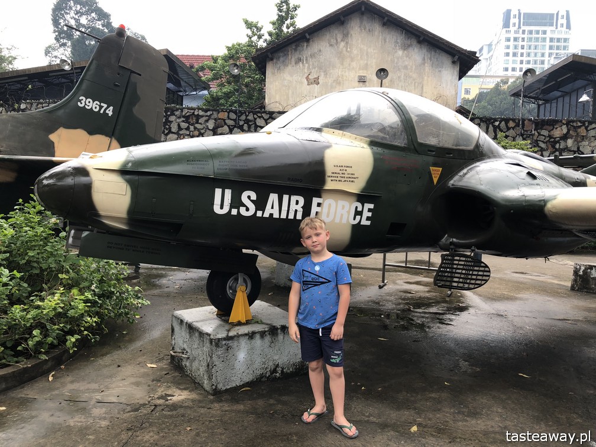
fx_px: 482
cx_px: 298
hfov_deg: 63.4
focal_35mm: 28
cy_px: 224
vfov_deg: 49.7
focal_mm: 3.99
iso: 20
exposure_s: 1/138
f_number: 1.8
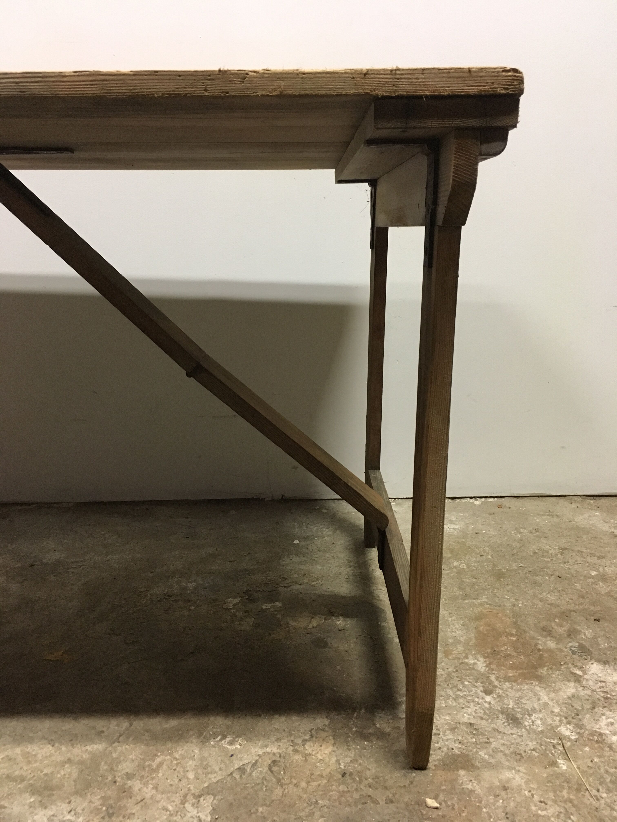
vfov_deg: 61.7
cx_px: 308
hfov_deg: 48.2
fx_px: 689
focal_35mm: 29
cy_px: 411
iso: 200
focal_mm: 4.15
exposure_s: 1/25
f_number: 2.2
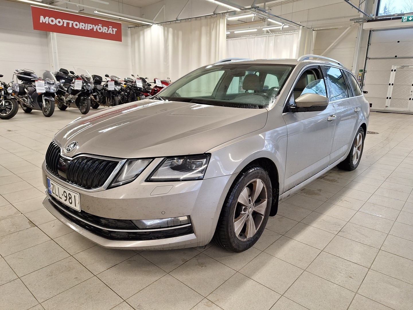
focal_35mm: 23
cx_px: 206
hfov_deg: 73.9
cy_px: 155
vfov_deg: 58.9
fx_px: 274
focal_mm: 5.54
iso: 64
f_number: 1.8
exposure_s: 1/50
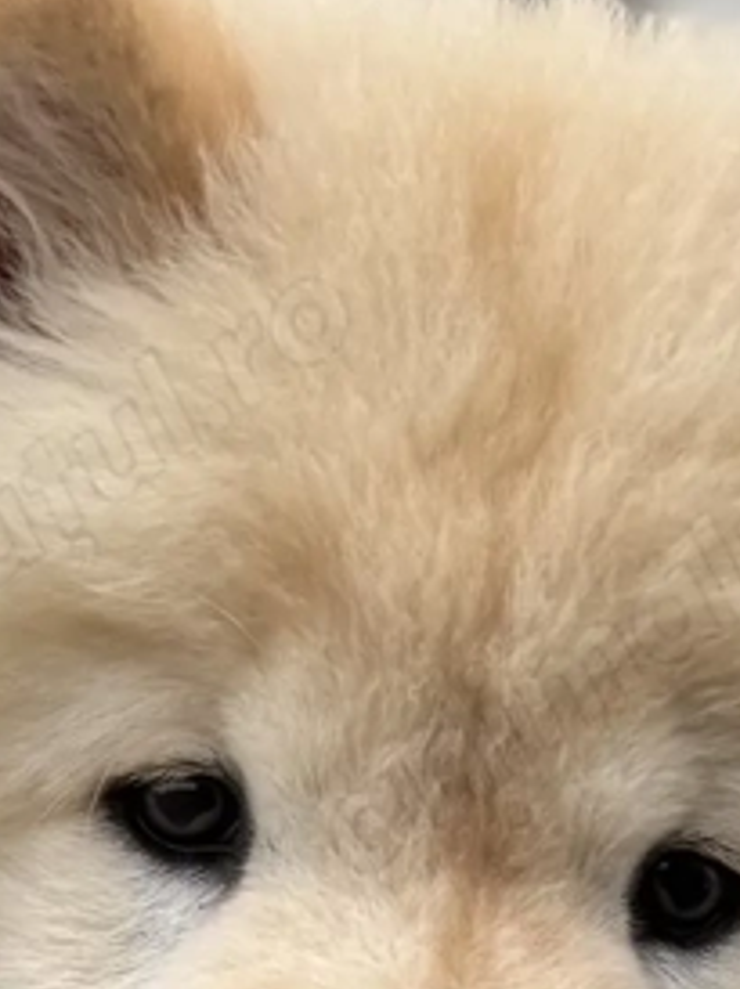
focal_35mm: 117
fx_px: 3340
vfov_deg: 15.0
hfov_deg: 12.6
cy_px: 1696
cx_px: 426
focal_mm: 6.76
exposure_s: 1/723
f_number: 1.78
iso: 80
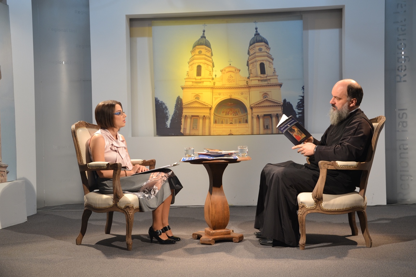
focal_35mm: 45
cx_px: 208
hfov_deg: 43.6
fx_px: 520
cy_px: 138
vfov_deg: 29.9
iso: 400
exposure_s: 1/25
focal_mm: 30
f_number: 4.2
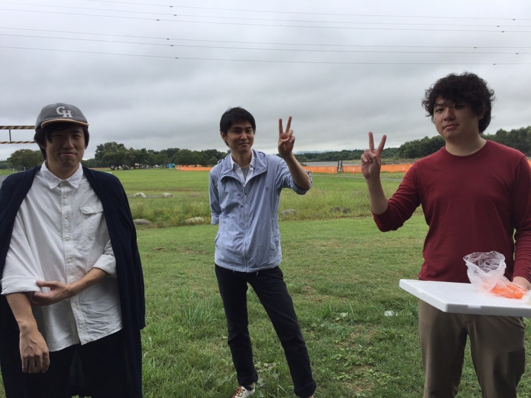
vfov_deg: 48.2
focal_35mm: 29
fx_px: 445
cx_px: 266
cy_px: 199
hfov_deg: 61.7
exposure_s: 1/719
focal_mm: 4.15
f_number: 2.2
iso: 32
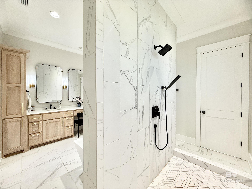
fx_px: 102
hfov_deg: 102.1
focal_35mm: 14
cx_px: 126
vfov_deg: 85.7
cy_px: 94
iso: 125
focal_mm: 2.22
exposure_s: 1/120
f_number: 2.2
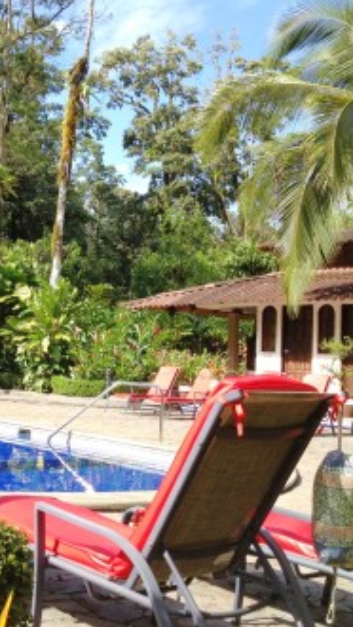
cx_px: 8
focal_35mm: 52
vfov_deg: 39.8
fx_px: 864
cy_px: 314
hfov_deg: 22.3
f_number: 2.4
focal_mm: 4.28
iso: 50
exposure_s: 1/699
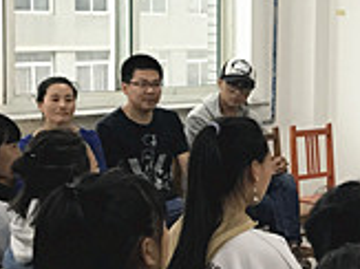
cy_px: 150
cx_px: 393
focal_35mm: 103
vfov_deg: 14.3
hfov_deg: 18.4
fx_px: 1070
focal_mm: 3.99
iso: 64
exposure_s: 1/17
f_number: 1.8
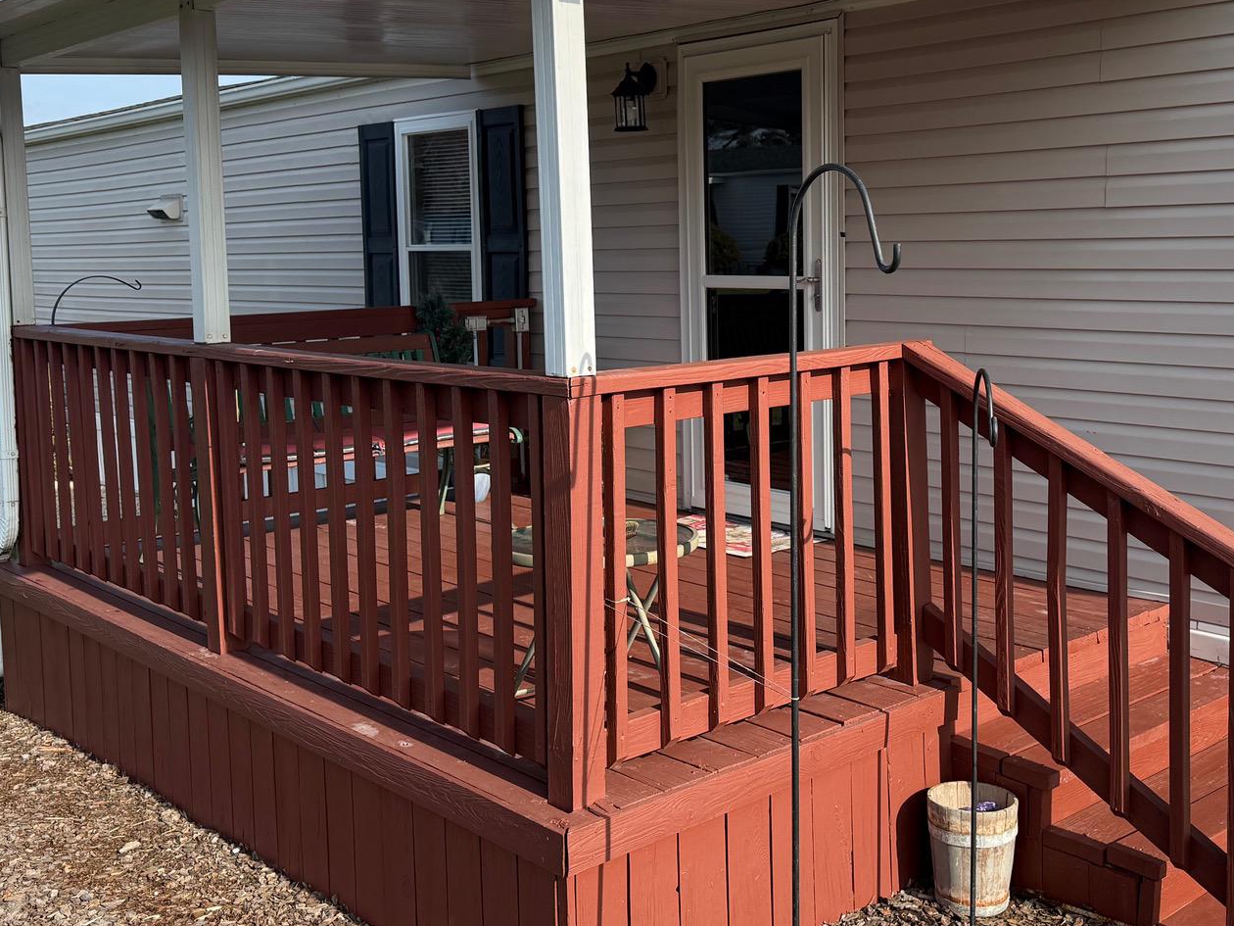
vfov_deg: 36.6
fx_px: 1390
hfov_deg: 47.5
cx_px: 753
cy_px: 349
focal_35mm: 39
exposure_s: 1/3279
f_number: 1.78
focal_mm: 6.76
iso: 100
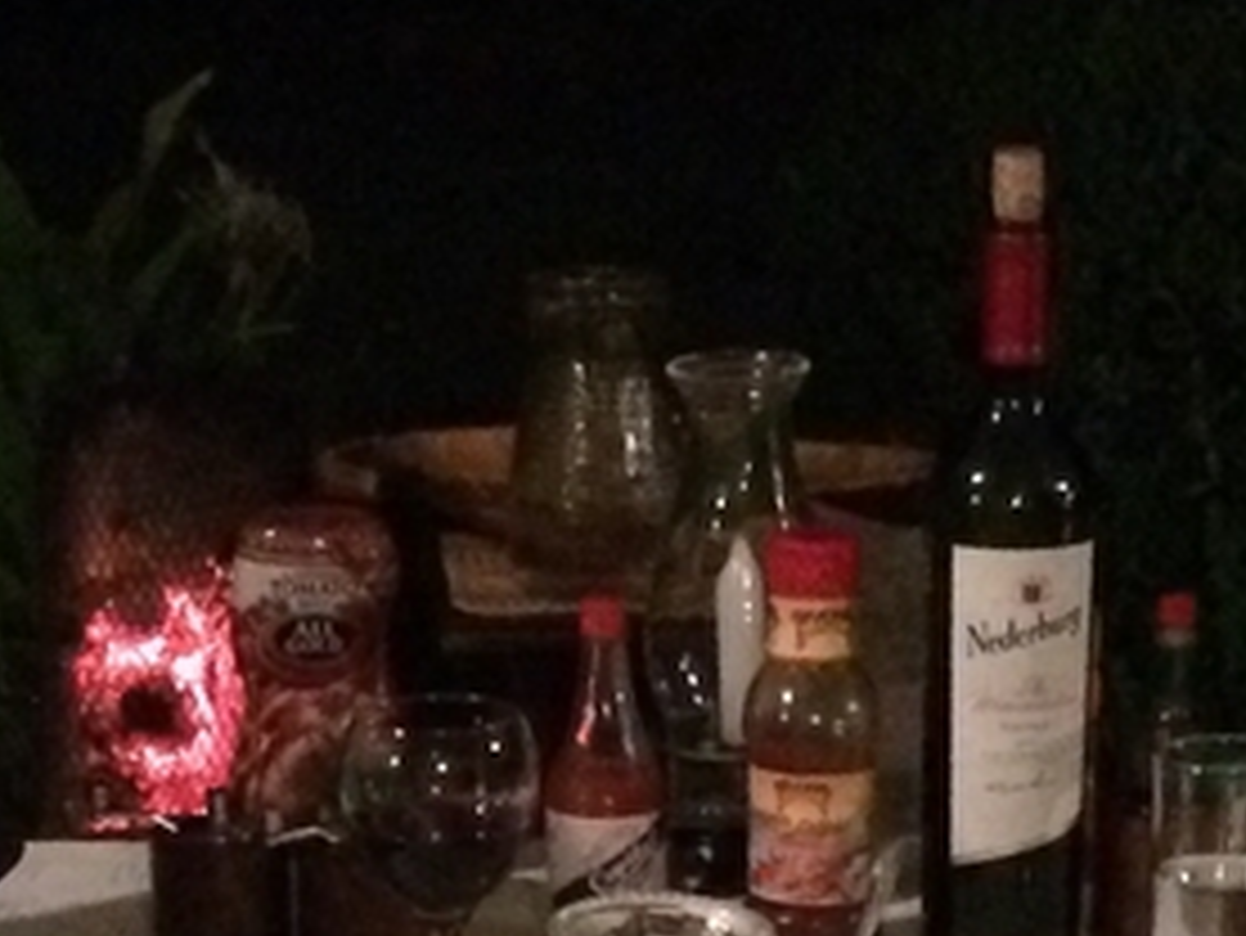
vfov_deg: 10.7
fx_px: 4825
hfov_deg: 14.7
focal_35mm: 134
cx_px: 697
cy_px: 1318
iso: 640
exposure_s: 1/17
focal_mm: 4.15
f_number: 2.2
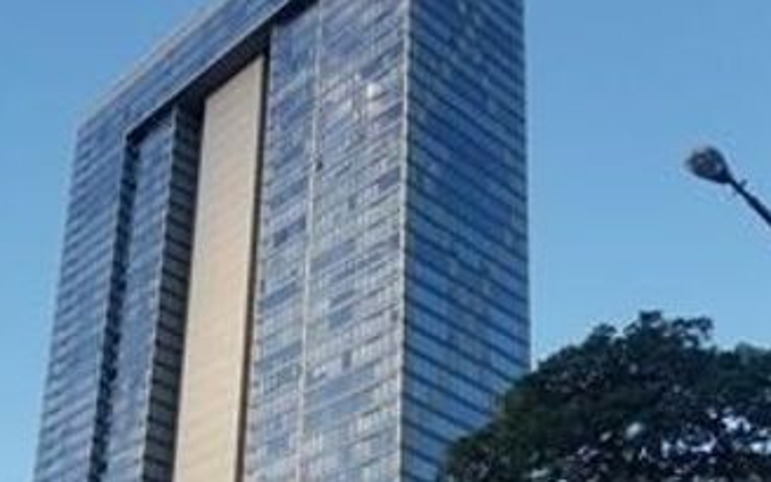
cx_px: 308
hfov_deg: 36.1
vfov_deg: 22.0
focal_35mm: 56
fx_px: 1177
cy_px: 518
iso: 50
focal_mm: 4.25
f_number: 1.7
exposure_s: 1/644
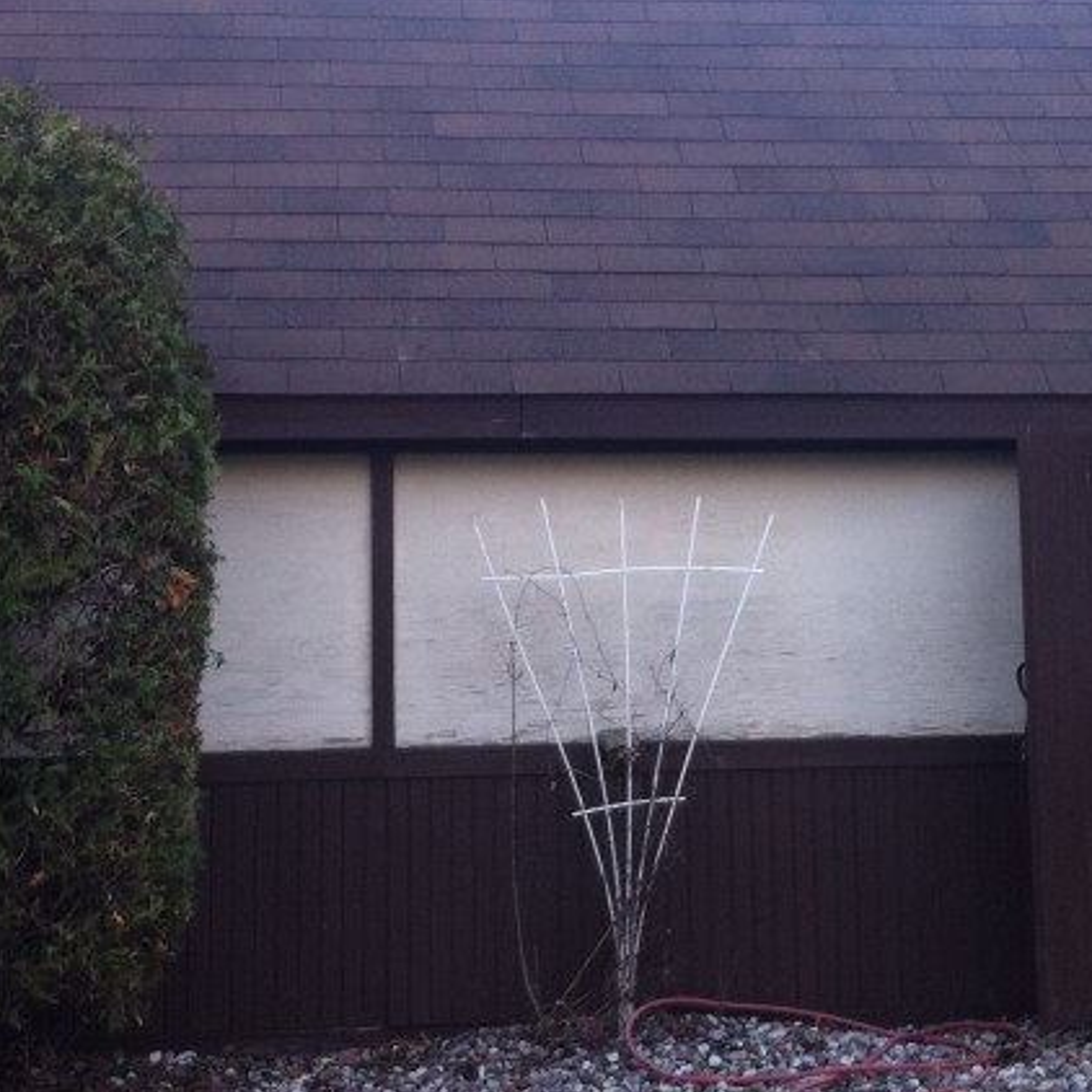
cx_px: 554
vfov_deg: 22.9
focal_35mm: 75
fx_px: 2677
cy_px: 344
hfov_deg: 23.1
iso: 100
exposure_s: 1/40
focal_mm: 3.85
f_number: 2.8
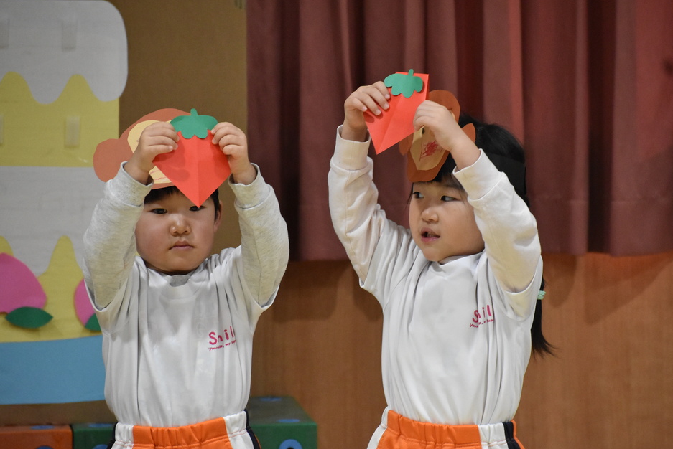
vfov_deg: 5.1
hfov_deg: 7.6
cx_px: 347
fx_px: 5088
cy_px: 219
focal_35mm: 272
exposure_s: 1/250
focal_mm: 170
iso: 4000
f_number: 5
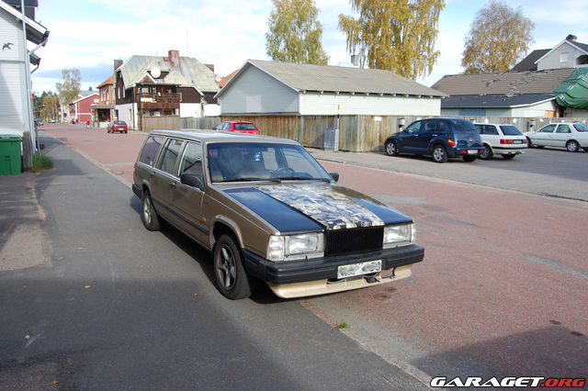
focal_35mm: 27
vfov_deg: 47.9
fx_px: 441
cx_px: 294
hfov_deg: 67.4
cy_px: 196
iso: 200
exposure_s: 1/200
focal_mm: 18
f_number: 7.1
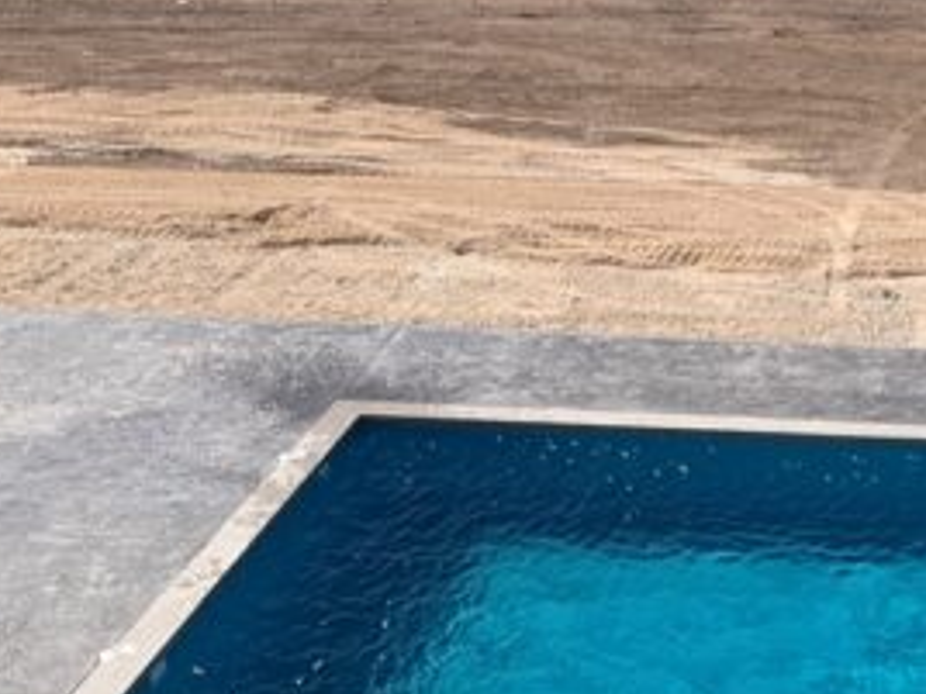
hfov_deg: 29.1
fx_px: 1659
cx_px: 938
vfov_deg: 23.4
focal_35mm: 62
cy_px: 513
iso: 25
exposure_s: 1/3650
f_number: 1.8
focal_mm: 4.25
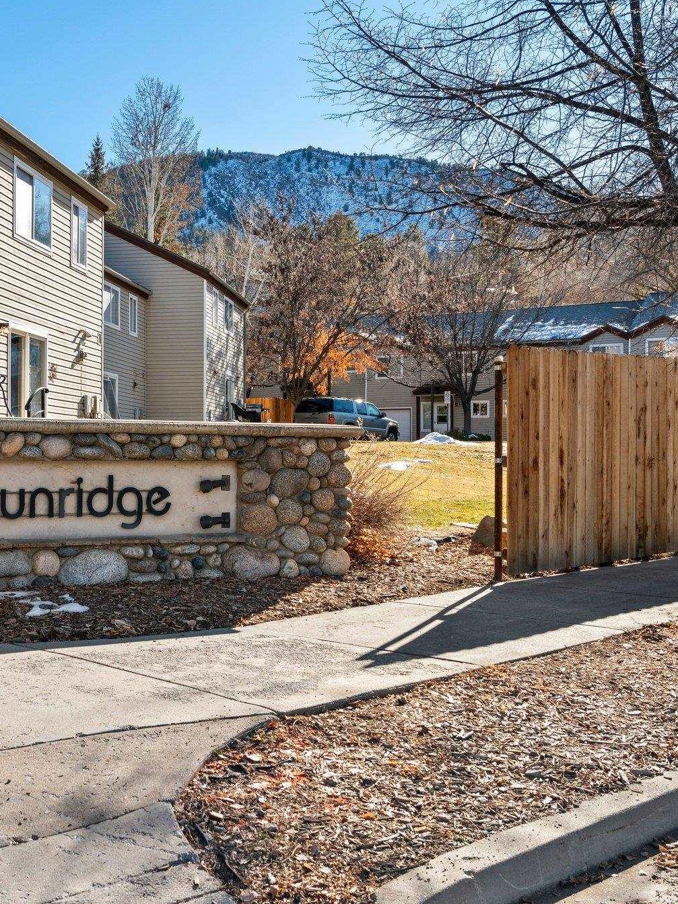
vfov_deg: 42.9
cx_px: 156
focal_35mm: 44
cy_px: 457
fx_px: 1149
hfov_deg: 32.2
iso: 400
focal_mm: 30
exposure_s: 1/125
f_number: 8
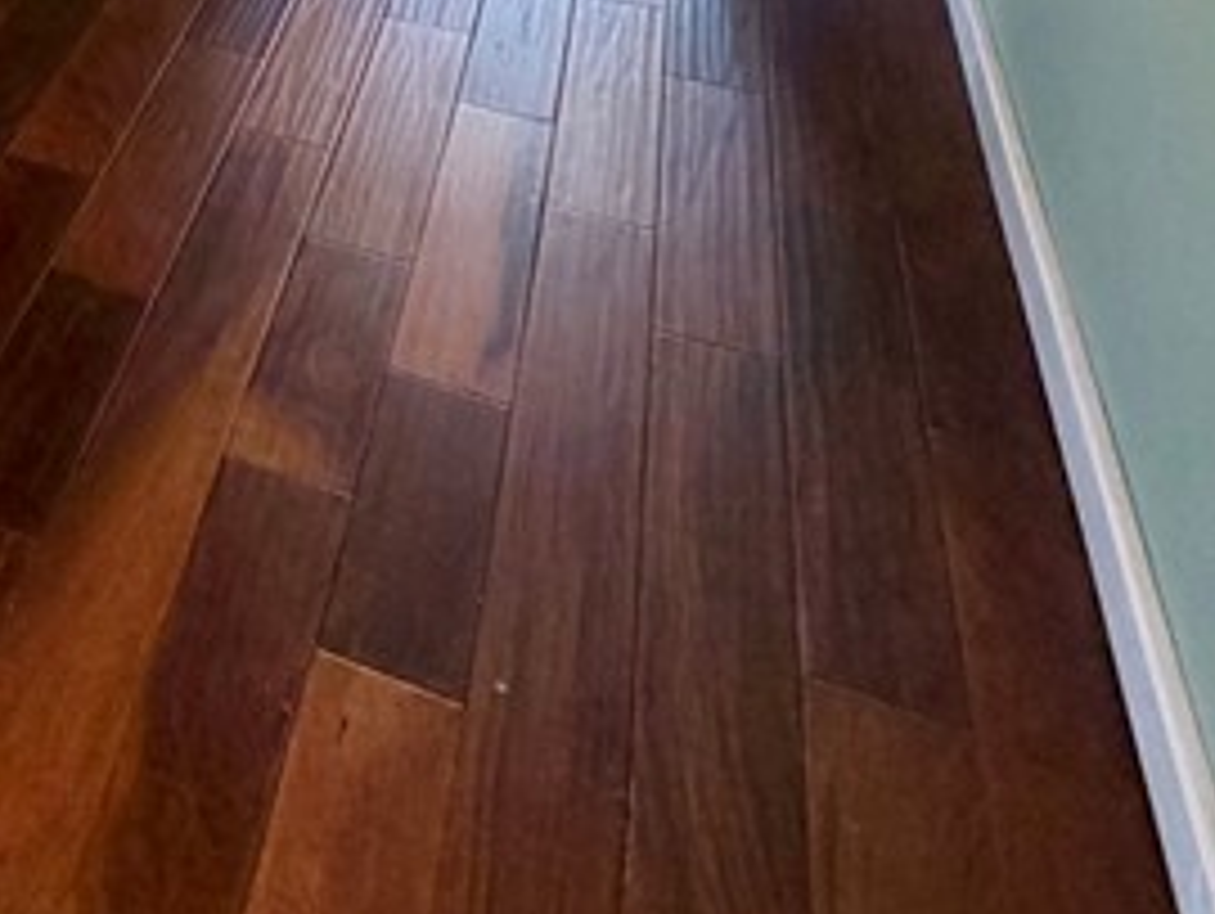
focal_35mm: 53
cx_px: -364
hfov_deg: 29.2
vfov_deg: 20.0
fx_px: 1862
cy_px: -729
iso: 320
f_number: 2.2
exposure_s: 1/120
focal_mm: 2.22
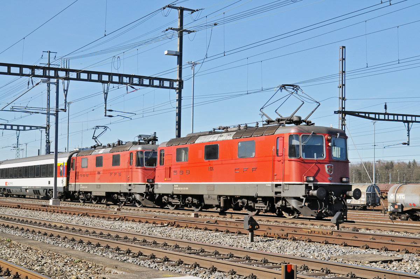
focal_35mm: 54
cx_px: 210
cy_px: 140
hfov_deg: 36.9
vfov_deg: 25.0
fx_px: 629
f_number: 8
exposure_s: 1/1000
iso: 400
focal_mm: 36
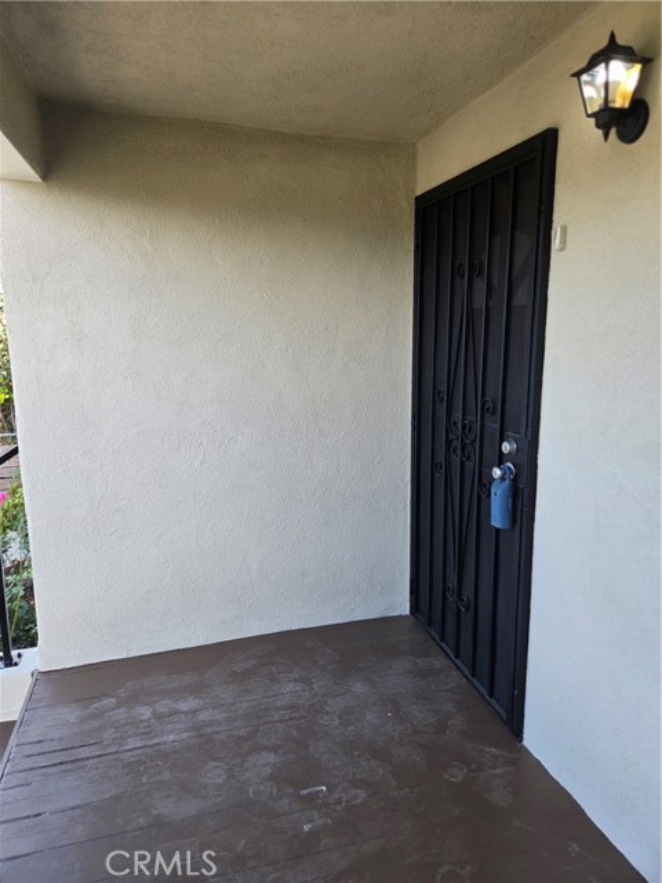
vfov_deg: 73.9
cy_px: 442
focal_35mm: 23
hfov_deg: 58.9
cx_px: 331
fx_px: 586
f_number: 1.8
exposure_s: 1/120
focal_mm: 5.4
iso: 32
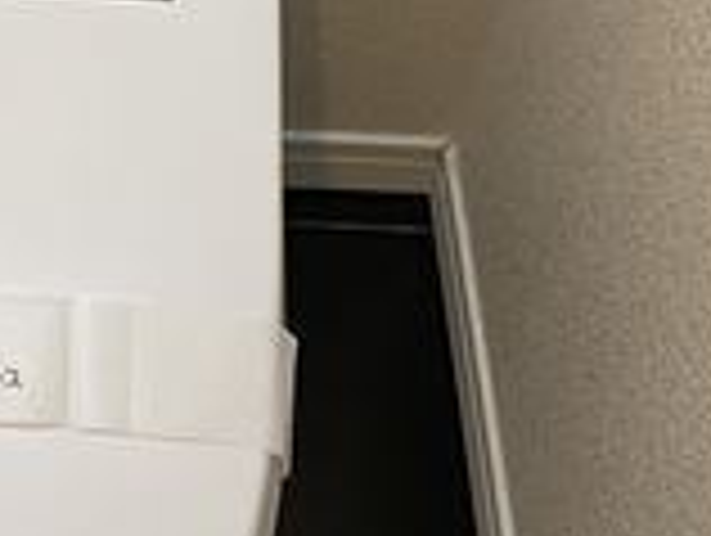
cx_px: -18
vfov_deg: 14.0
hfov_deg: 18.2
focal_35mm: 105
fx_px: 2160
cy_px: 59
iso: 160
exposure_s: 1/50
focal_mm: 4.25
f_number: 1.8
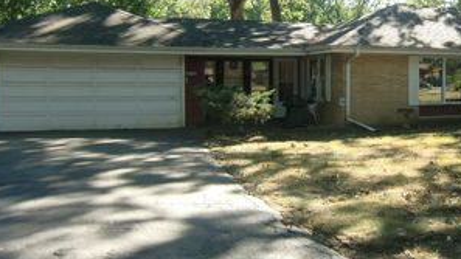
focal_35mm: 44
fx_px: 538
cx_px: 323
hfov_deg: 45.4
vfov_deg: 26.9
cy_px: 80
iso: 64
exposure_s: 1/160
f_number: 3.2
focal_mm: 4.3
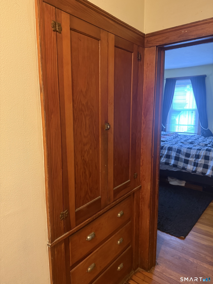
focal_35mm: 24
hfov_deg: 56.8
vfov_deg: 71.6
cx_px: 106
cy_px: 142
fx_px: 197
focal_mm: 6.76
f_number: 1.78
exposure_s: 1/30
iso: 800
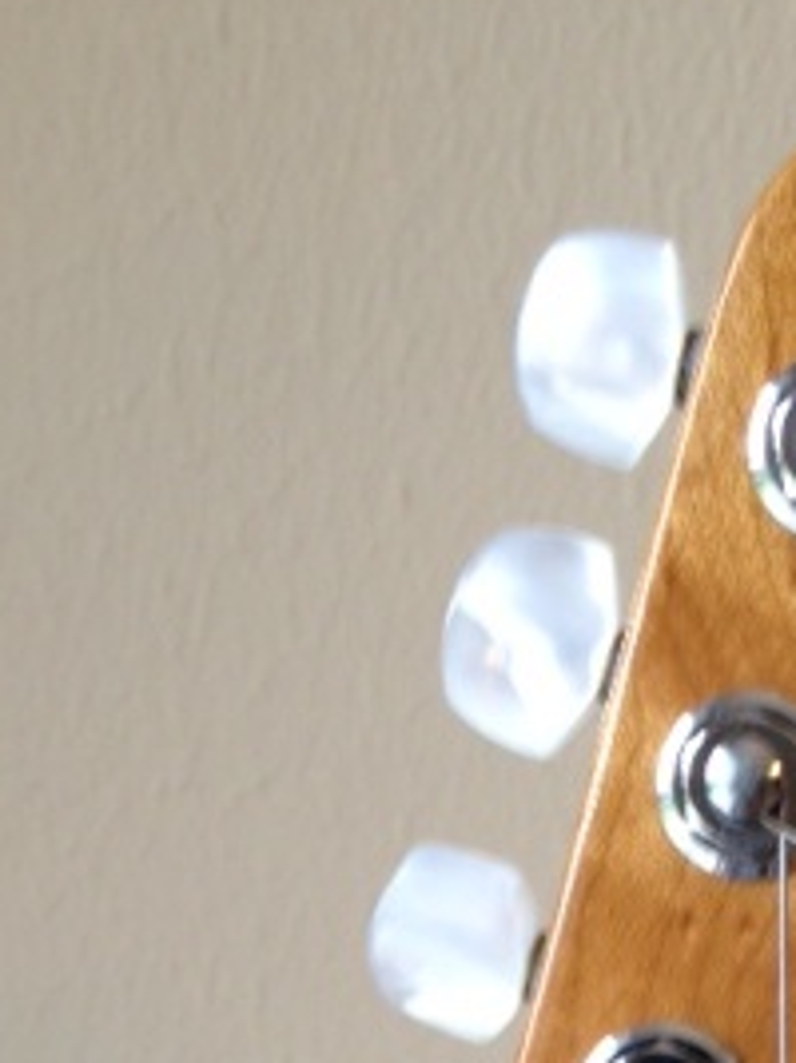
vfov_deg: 21.7
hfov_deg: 17.2
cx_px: 756
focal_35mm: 84
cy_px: 1254
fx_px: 2578
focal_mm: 4.28
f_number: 2.4
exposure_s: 1/30
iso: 80
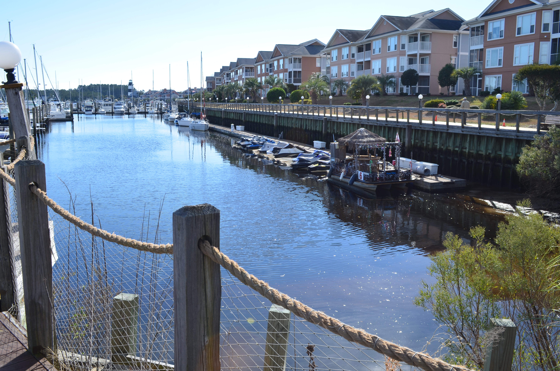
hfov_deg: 57.3
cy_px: 186
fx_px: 512
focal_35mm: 33
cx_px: 280
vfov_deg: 39.8
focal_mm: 22
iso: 110
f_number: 11
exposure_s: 1/125
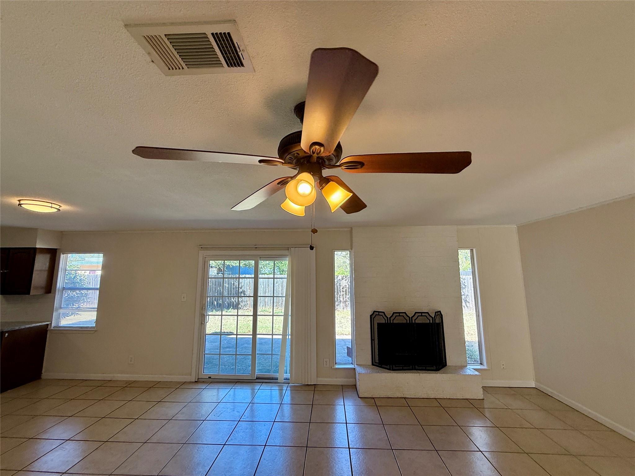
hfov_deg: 102.1
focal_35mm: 14
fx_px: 257
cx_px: 318
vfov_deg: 85.7
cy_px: 238
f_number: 2.2
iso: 64
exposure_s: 1/120
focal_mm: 2.22
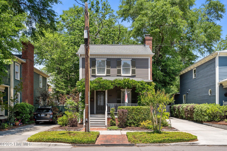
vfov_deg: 40.0
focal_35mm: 33
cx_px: 114
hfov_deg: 57.2
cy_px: 76
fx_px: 208
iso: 250
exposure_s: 1/1000
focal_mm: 33
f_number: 4
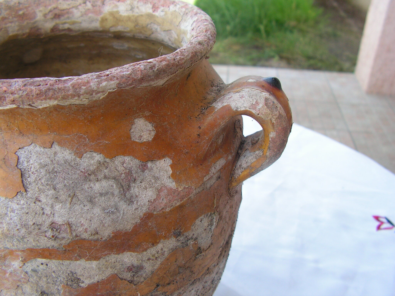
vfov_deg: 39.7
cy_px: 148
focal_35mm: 36
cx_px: 198
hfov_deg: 51.4
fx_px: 411
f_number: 3.2
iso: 64
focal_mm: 6
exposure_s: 1/100
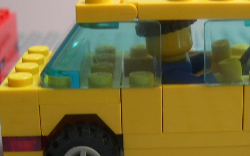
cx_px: 195
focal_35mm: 86
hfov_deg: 23.8
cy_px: 97
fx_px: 586
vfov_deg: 15.2
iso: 100
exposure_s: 1/32.1
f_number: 2.8
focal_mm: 8
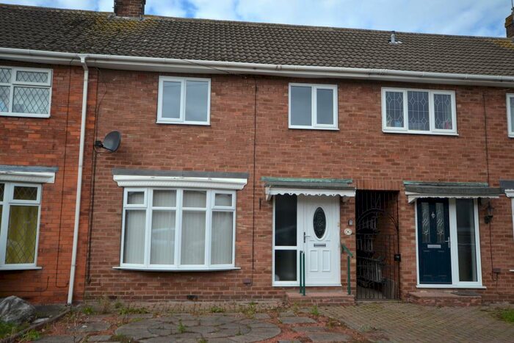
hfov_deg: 61.9
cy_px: 172
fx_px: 428
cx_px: 257
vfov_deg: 43.6
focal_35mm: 30
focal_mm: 20
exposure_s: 1/160
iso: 100
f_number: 6.3
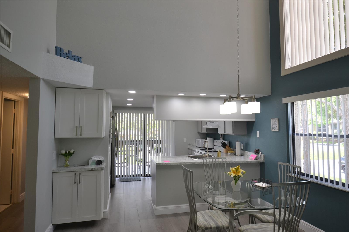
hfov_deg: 81.2
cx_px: 174
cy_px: 116
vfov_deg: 59.5
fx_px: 204
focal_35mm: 21
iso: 400
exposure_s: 1/100
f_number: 5
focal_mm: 14
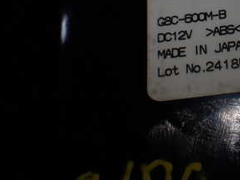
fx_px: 436
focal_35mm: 63
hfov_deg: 28.5
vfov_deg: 22.7
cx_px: 250
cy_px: 19
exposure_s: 1/320
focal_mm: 5.4
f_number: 3.2
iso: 100
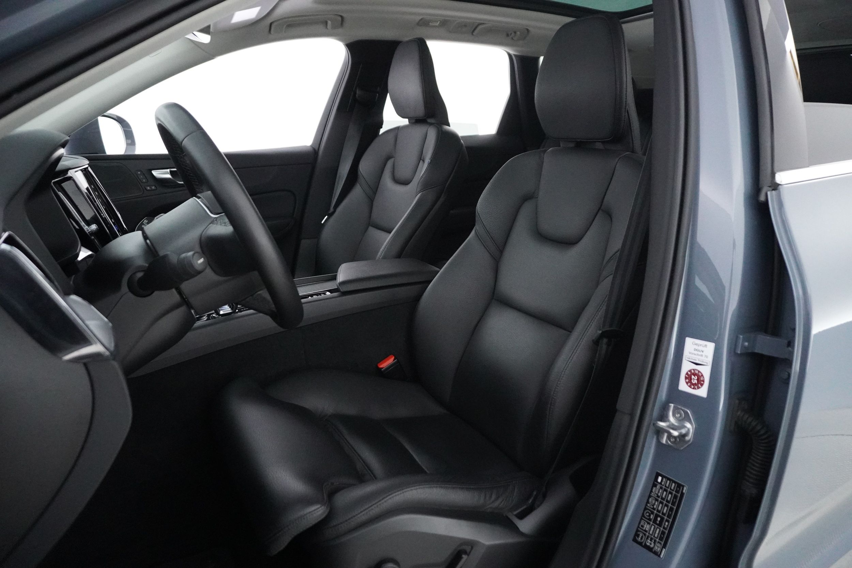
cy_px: 284
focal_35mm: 24
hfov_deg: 73.7
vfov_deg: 53.1
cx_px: 426
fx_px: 568
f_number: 3.5
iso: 6400
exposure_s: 1/100
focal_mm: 16
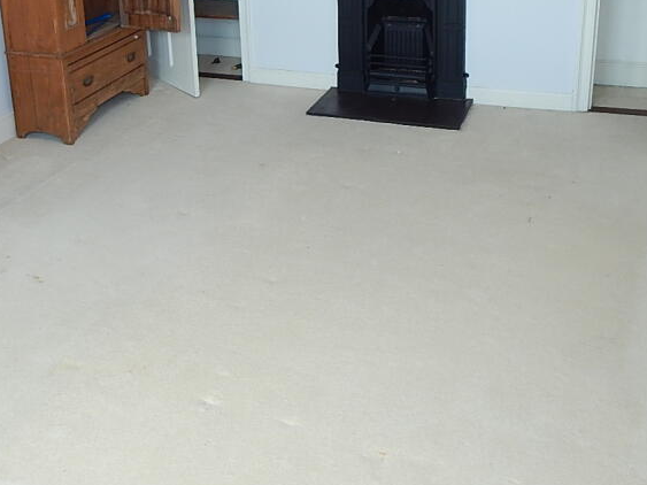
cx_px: 251
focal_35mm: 40
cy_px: 70
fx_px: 747
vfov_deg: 34.4
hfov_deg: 46.5
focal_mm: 4
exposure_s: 1/60
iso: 125
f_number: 3
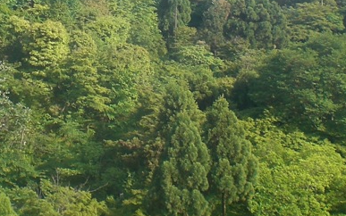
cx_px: 117
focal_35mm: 104
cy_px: -21
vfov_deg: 12.4
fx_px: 981
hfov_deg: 19.9
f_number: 4.4
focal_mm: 6.3
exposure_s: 1/160
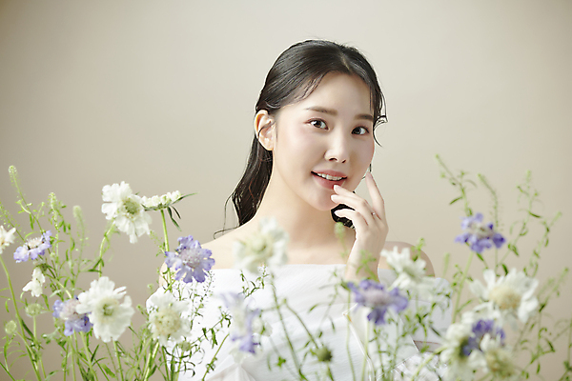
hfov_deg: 19.5
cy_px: 190
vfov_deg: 13.0
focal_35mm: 105
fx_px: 1668
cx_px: 286
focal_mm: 105
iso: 64
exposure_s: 1/125
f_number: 7.1
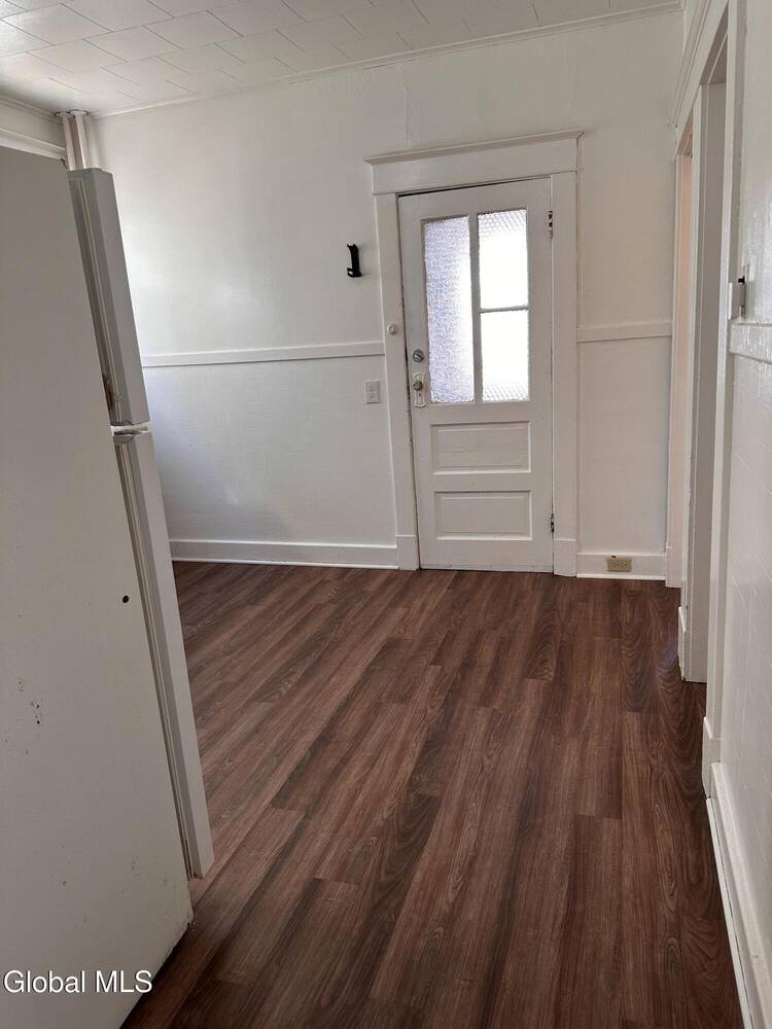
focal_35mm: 24
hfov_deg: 56.8
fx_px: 714
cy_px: 514
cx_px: 386
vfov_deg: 71.6
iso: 125
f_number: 1.78
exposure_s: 1/60
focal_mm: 6.86
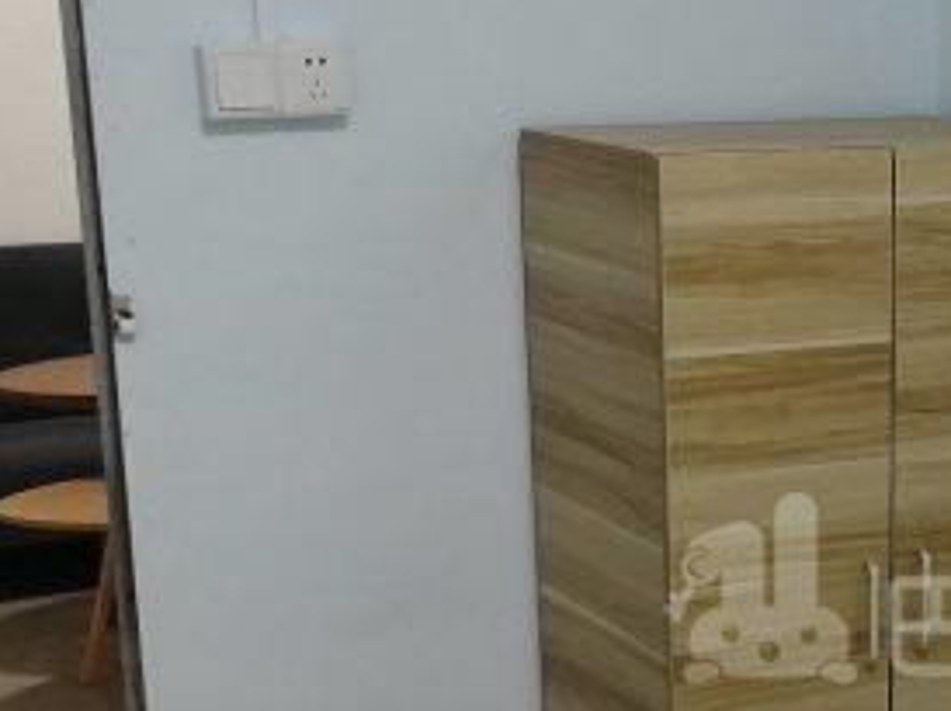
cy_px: 590
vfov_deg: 19.1
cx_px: 941
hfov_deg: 24.6
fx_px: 2086
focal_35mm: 76
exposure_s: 1/50
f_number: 1.8
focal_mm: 3.62
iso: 100
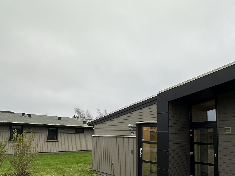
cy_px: 121
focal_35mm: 27
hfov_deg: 65.3
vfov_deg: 50.2
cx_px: 114
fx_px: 183
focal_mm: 2.22
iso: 40
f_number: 2.2
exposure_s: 1/99
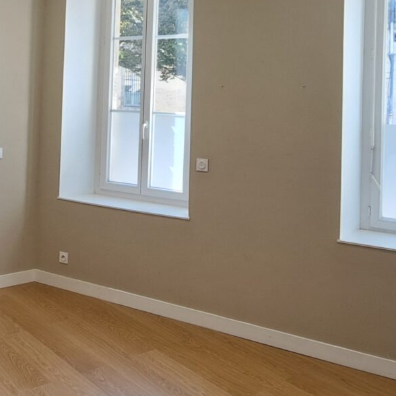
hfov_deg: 41.2
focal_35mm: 40
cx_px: 125
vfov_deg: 40.7
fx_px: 518
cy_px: 100
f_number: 2.2
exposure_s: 1/50
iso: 50
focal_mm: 1.74
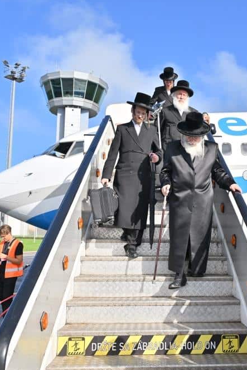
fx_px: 381
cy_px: 184
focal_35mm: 37
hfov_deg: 35.5
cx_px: 170
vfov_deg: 51.9
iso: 125
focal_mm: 24
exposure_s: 1/2000
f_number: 4
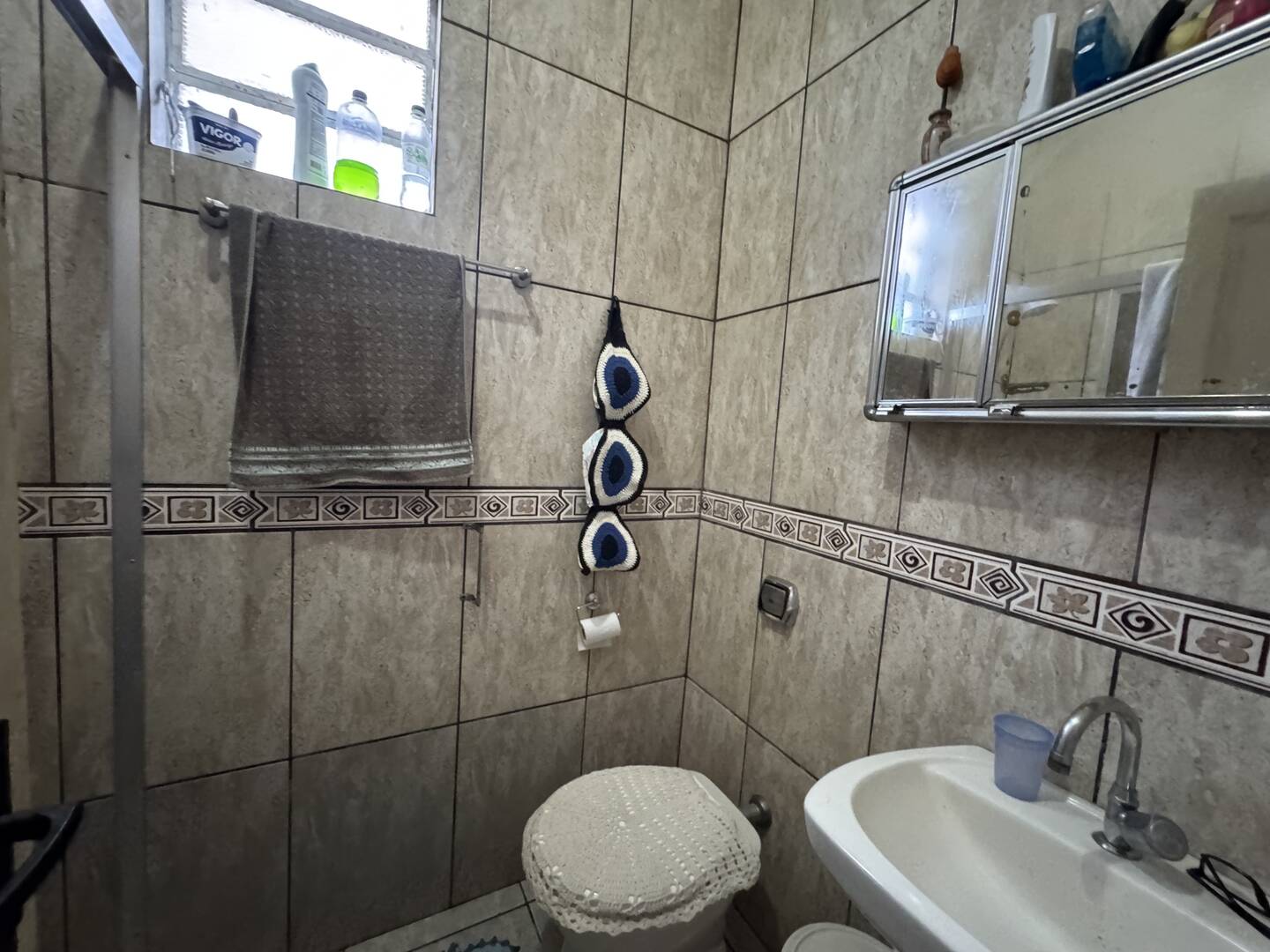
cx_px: 635
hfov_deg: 102.1
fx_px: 514
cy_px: 476
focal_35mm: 14
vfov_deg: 85.7
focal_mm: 2.22
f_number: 2.2
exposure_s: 1/39
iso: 1250
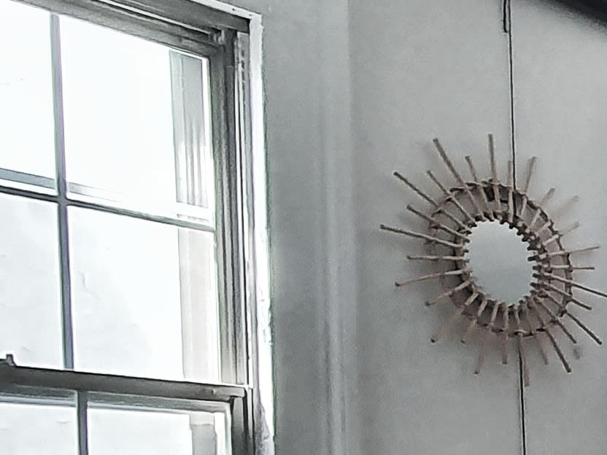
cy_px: 555
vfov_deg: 19.2
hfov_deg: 16.7
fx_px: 1263
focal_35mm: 72
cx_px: 1331
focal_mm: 1.8
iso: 200
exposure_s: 1/60
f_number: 2.2
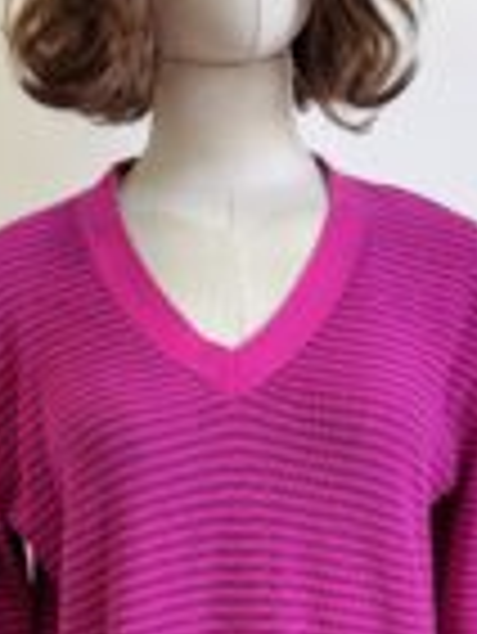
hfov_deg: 21.6
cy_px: 499
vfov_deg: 28.0
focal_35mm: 68
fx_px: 1247
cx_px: 225
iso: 125
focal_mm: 6.76
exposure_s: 1/60
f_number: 1.78
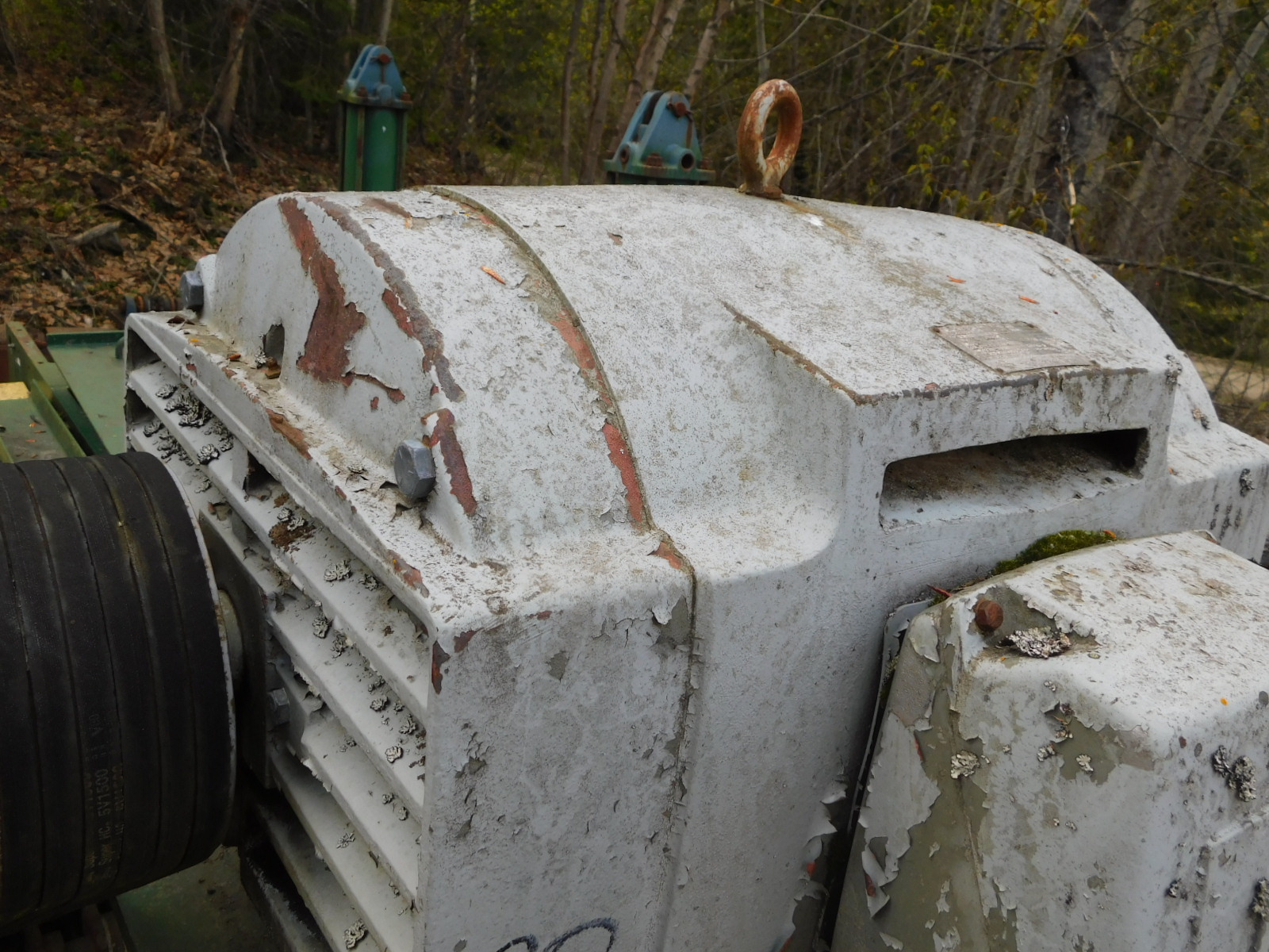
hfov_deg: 60.0
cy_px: 476
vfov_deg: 46.8
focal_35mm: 30
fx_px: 1100
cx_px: 634
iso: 125
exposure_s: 1/320
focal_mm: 5.3
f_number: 3.2
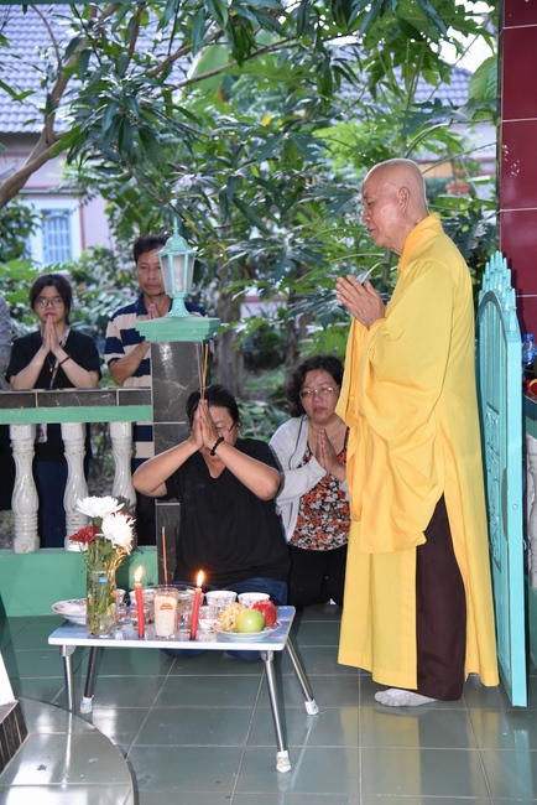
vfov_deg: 36.2
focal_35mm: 55
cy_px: 402
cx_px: 268
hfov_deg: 24.6
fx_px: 1229
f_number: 4
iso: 3200
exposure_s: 1/60
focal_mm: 55
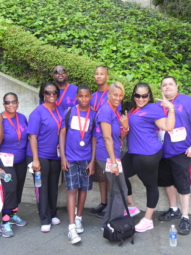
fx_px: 331
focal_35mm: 45
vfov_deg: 42.1
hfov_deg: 32.1
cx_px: 73
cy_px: 127
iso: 160
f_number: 3.5
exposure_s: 1/81.6
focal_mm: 5.9
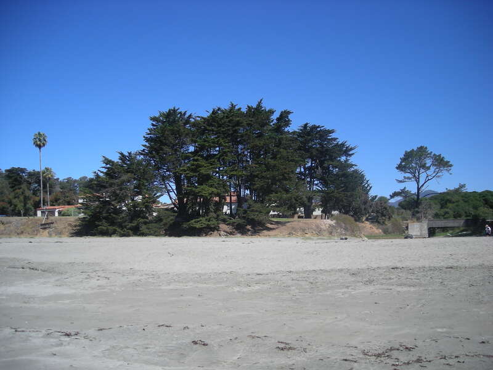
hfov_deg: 52.6
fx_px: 498
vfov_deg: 40.7
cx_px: 246
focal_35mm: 35
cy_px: 185
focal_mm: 5.7
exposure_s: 1/214
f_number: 5.7
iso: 50
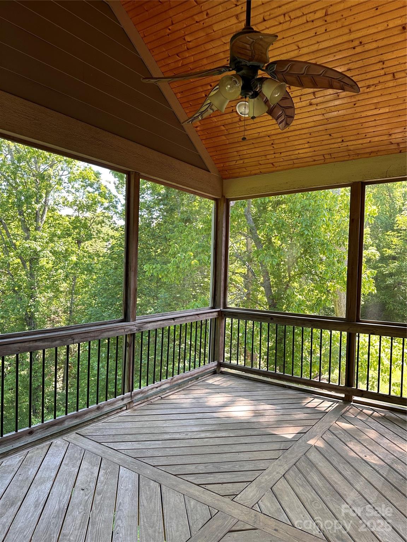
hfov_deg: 56.8
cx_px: 204
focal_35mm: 24
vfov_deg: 71.6
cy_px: 271
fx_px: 376
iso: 80
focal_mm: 6.86
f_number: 1.78
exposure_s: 1/121
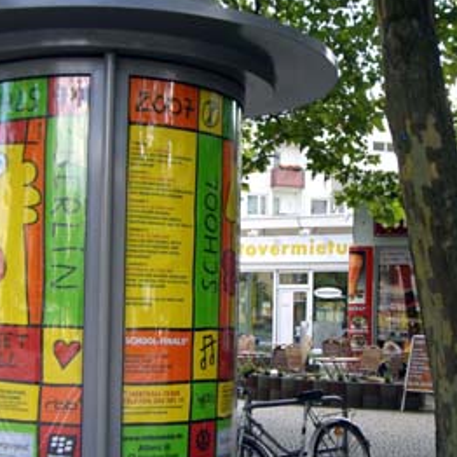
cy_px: 299
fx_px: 956
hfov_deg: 26.9
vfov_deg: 26.8
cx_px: 241
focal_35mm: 64
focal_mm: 6.2
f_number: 2.7
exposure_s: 1/160
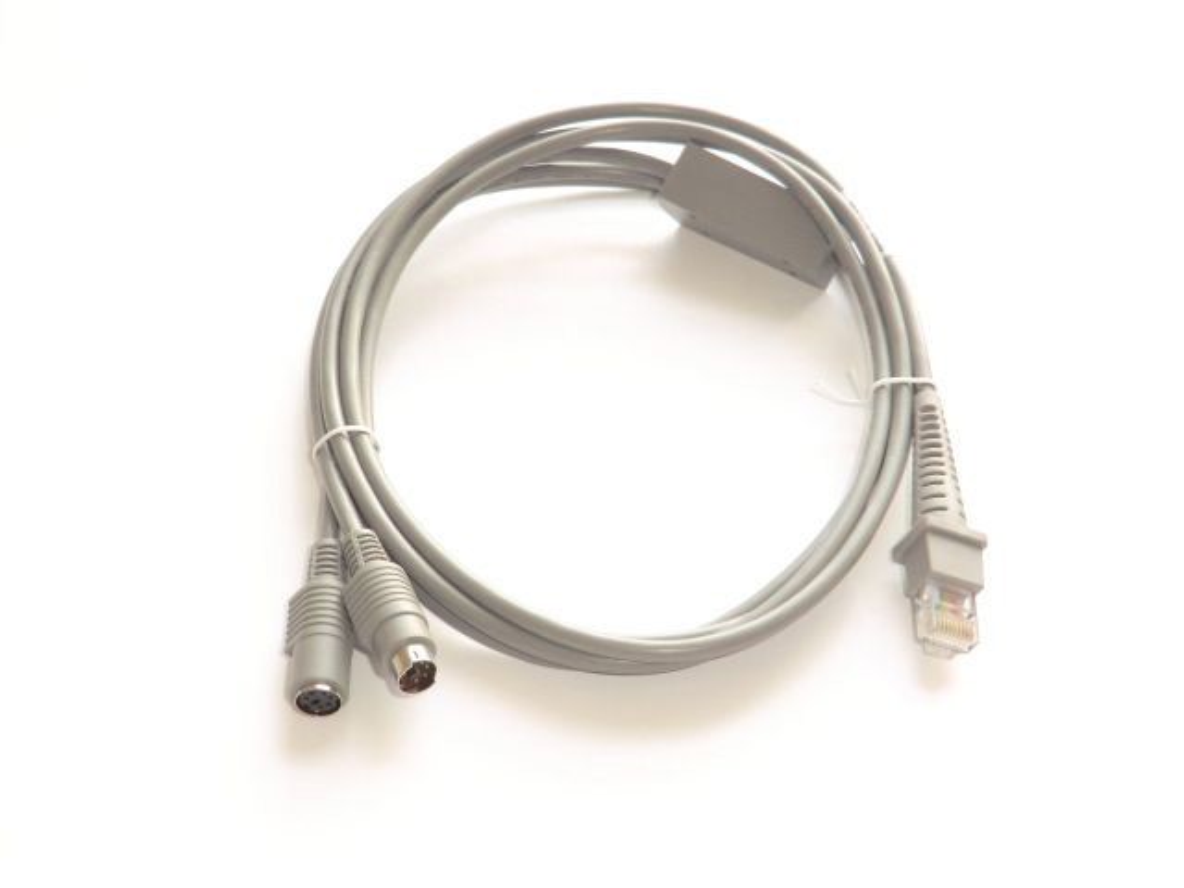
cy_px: 444
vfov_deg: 30.9
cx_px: 592
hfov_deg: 40.4
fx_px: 1608
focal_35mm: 47
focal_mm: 8.4
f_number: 4
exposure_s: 1/60
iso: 250
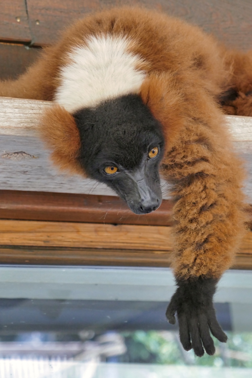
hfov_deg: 8.2
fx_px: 1765
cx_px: 126
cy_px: 189
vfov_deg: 12.2
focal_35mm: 168
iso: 1250
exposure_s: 1/100
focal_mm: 61.3
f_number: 5.9
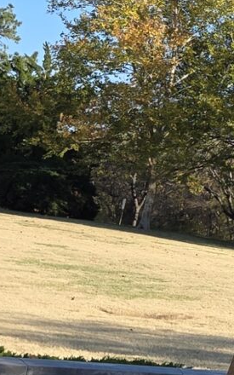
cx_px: 751
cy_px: 32
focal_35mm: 142
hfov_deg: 7.8
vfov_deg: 14.6
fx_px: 1449
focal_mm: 5.4
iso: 25
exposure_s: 1/1008
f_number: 1.8
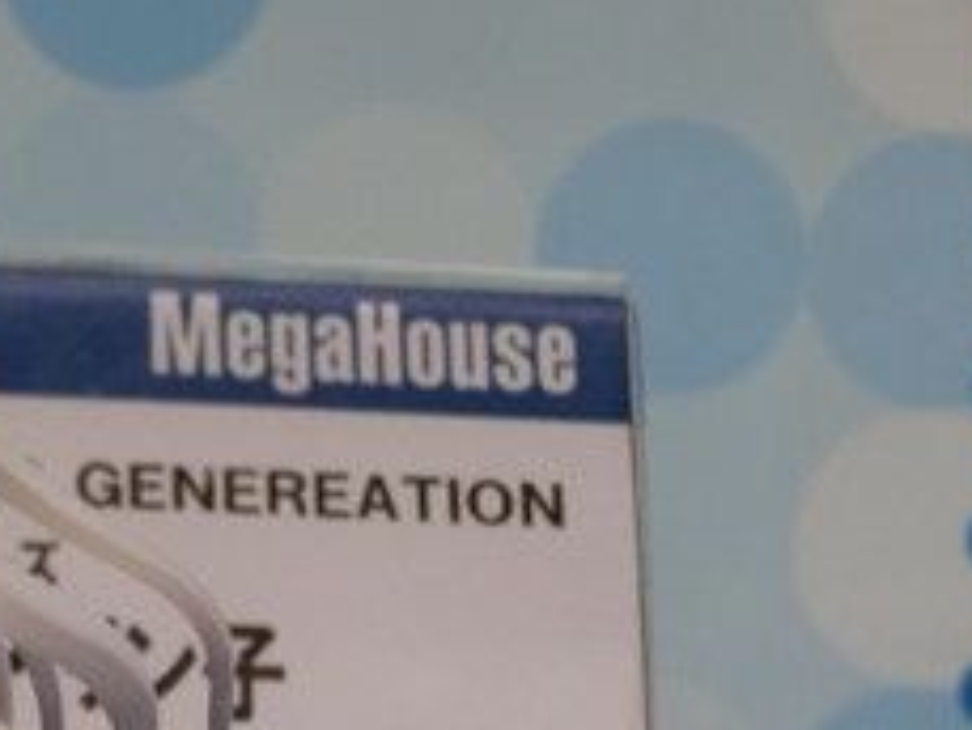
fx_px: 9412
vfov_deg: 4.4
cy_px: 365
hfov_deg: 5.9
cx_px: -297
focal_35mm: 335
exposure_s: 1/125
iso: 250
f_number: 5.5
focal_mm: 21.79
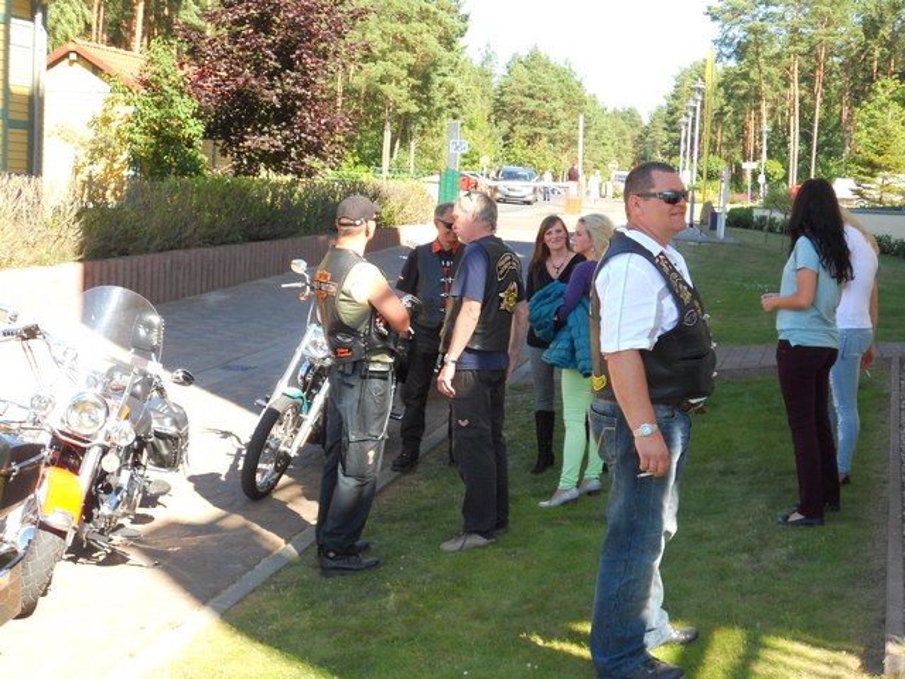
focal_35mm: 54
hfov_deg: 35.5
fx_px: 1412
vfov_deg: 27.0
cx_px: 452
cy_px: 340
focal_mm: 9.8
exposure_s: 1/80
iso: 80
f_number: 4.8
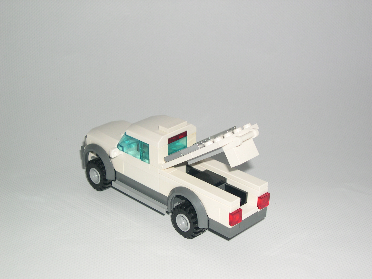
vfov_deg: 23.7
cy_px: 140
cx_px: 186
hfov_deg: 31.2
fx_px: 666
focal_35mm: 62
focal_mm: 13.2
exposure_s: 1/60
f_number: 3.5
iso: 100
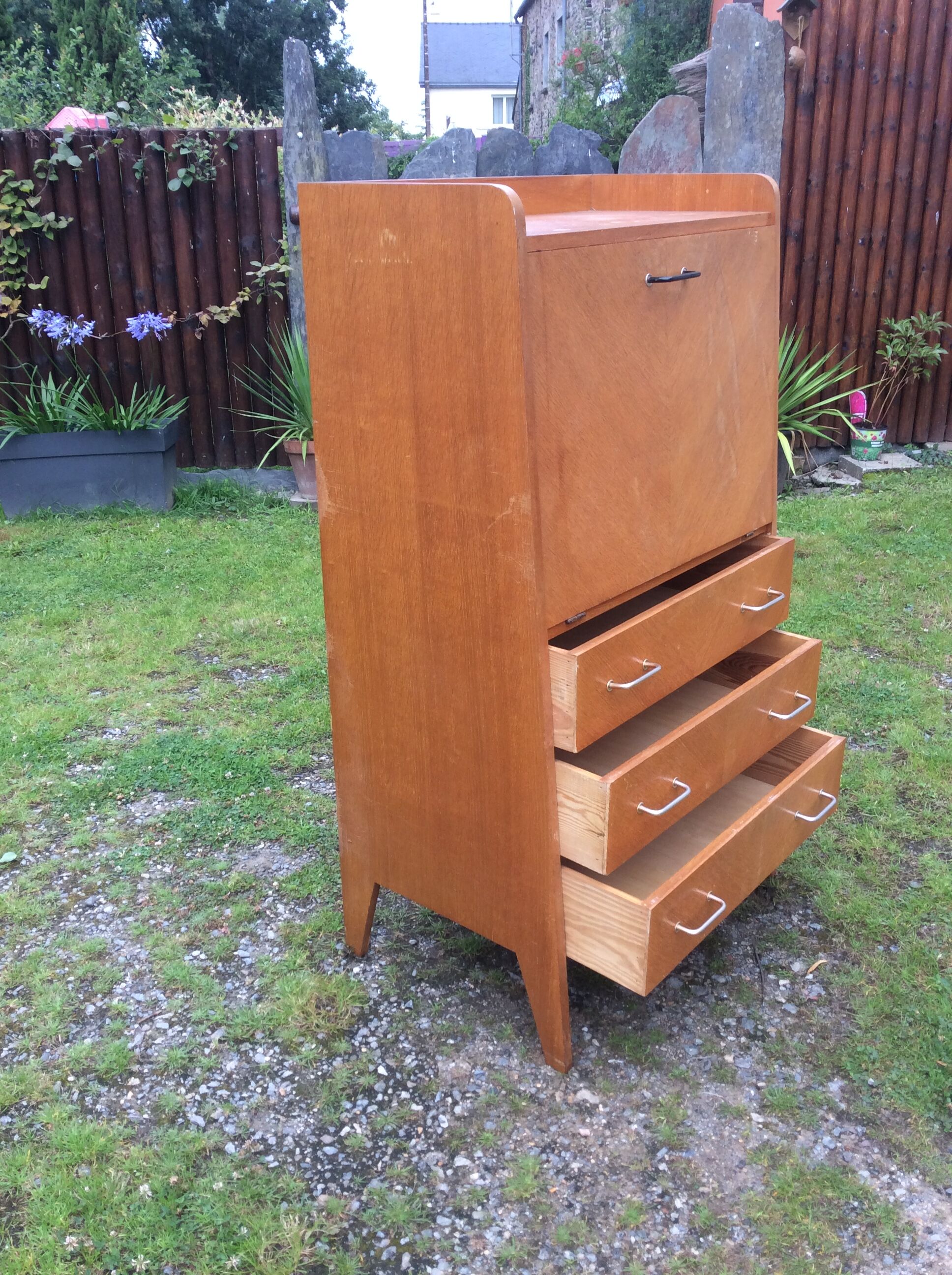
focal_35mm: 32
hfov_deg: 44.1
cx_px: 476
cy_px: 638
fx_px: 1177
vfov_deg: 56.9
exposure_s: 1/100
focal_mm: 3.3
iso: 40
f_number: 2.4
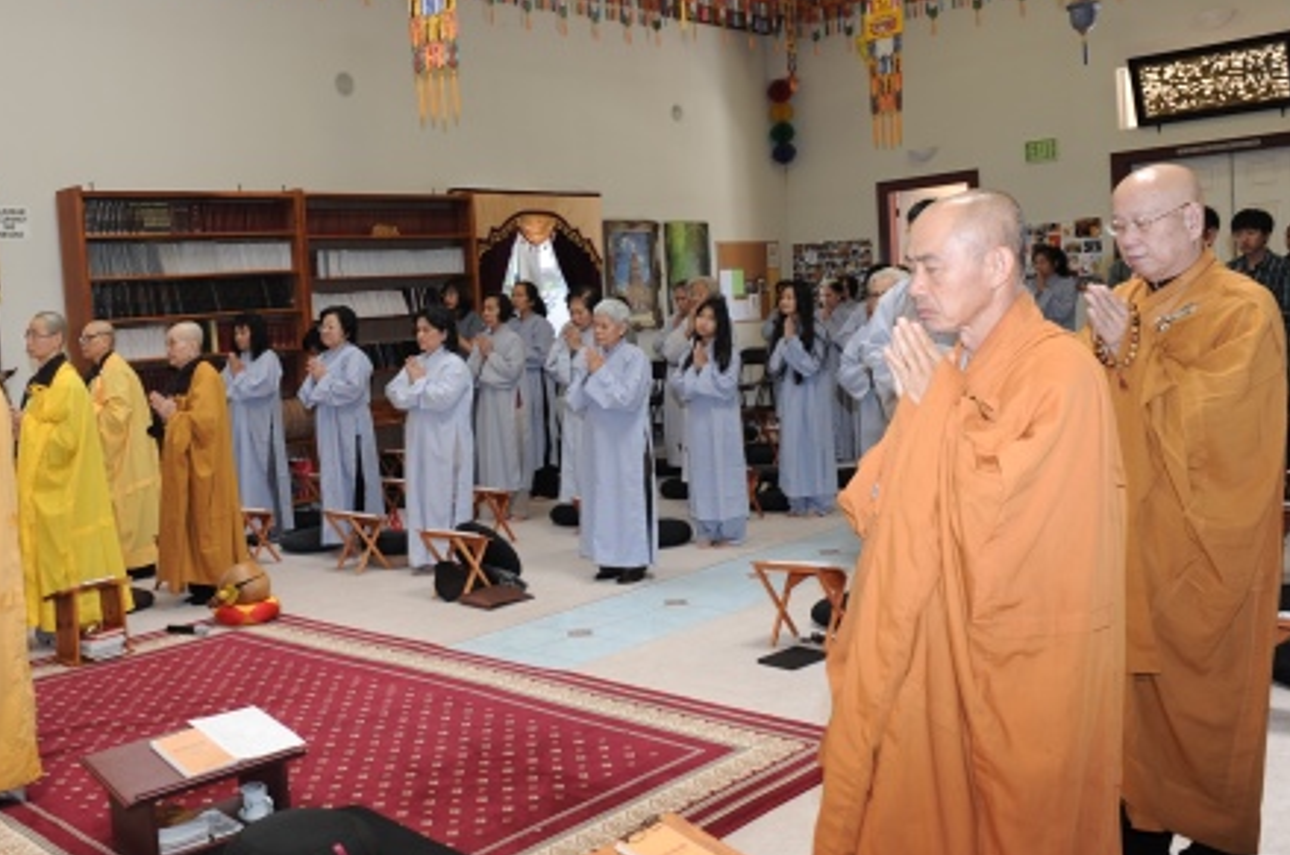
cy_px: 398
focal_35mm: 35
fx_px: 1252
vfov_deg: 37.7
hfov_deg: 53.5
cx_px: 432
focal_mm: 24
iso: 400
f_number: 5.6
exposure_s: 1/40
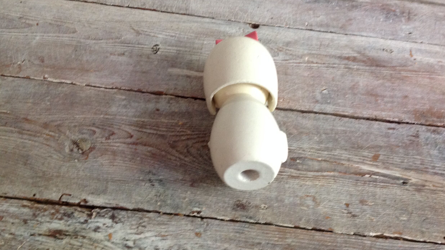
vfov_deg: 29.7
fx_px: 472
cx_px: 231
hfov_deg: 50.5
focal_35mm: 40
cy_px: 135
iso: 200
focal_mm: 4.28
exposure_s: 1/15
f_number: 2.4
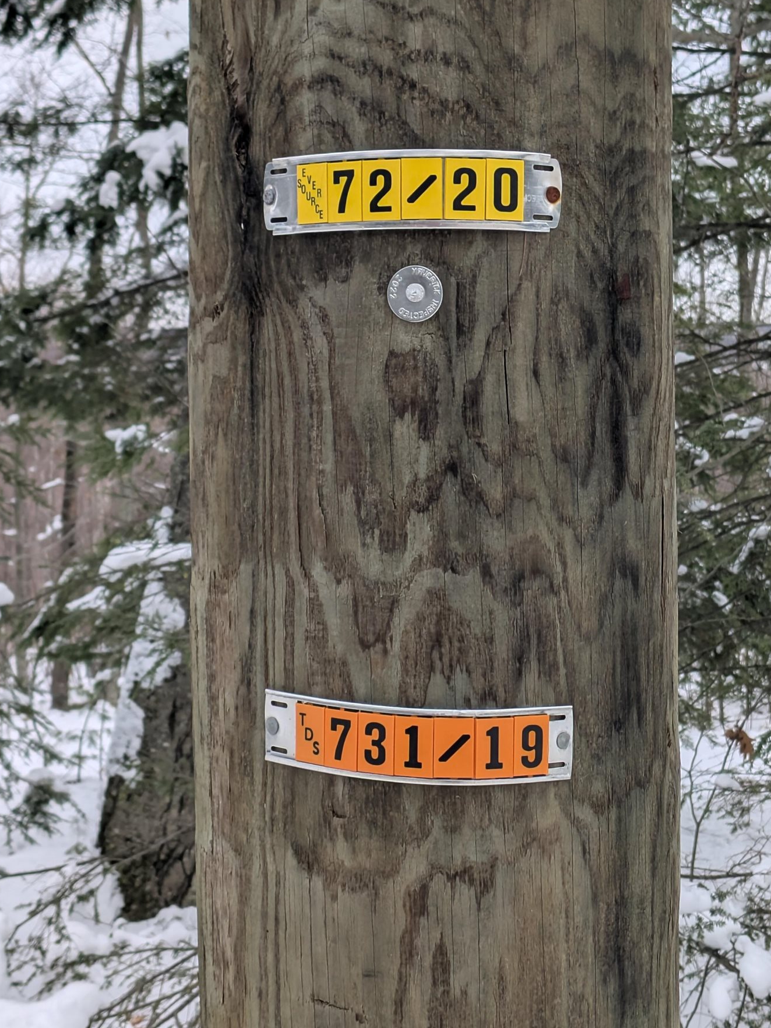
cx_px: 448
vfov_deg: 30.2
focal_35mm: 64
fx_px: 1901
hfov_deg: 22.9
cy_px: 450
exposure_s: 1/606
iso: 43
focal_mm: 4.53
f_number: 1.7
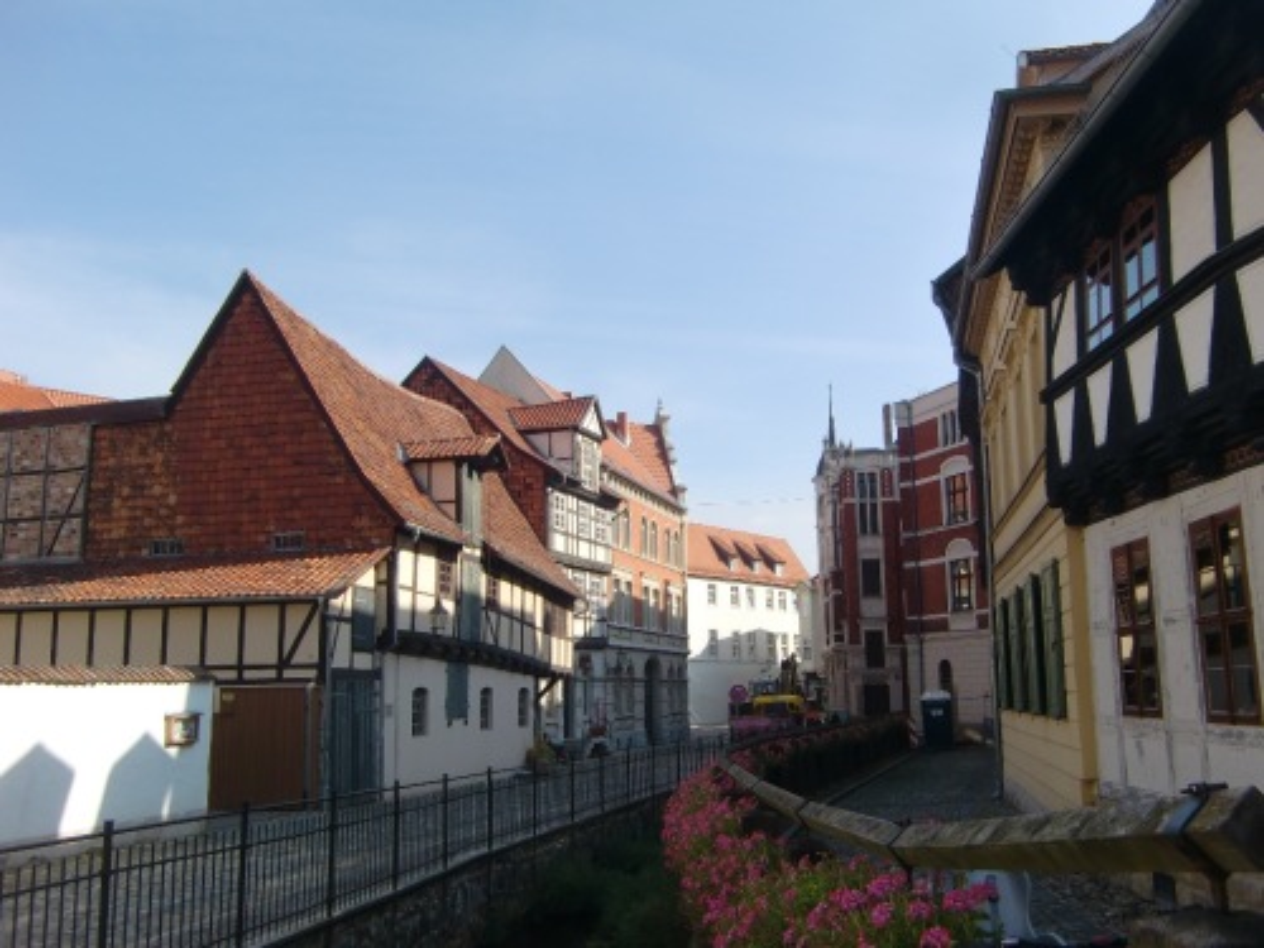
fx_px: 1205
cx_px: 632
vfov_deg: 42.9
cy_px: 474
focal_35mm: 33
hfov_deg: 55.4
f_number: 2.7
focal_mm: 5.8
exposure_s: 1/800
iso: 64
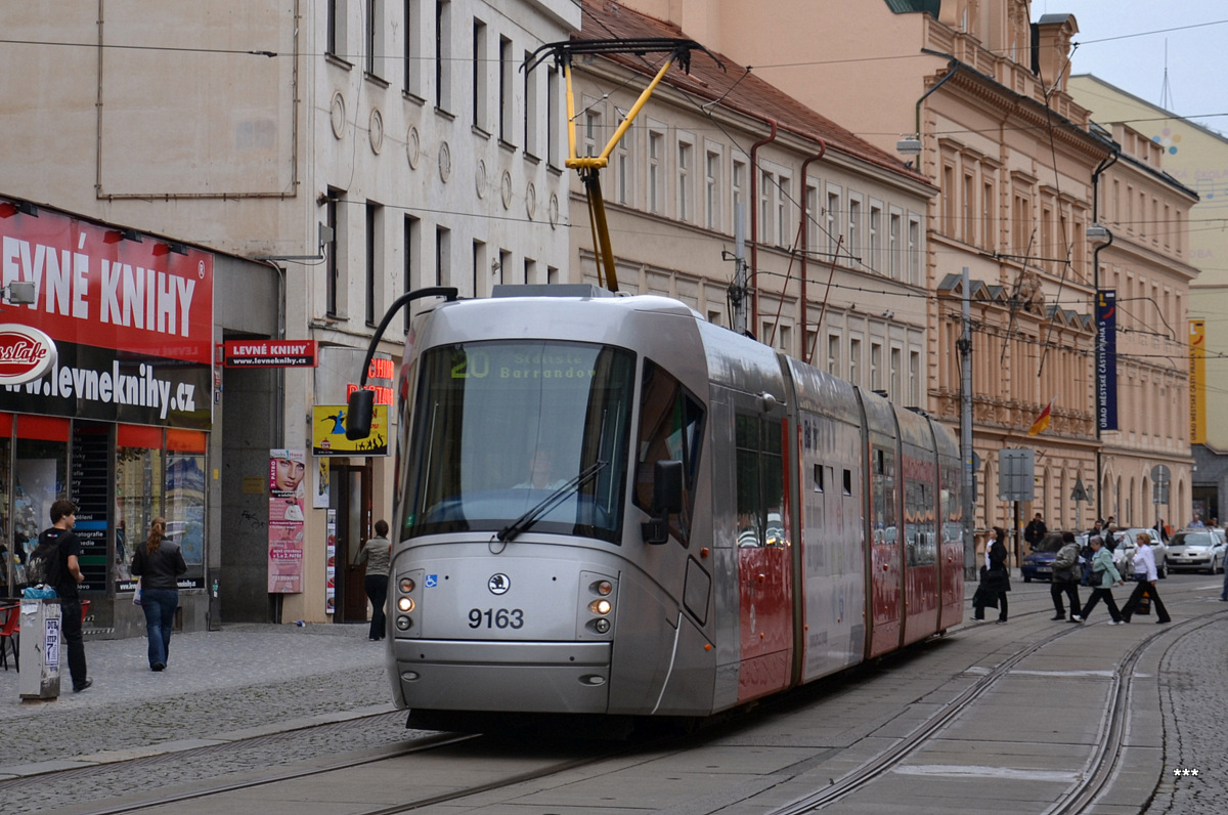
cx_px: 614
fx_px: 2043
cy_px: 408
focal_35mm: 60
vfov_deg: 22.5
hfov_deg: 33.4
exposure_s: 1/125
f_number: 5.6
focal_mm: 40
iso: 100
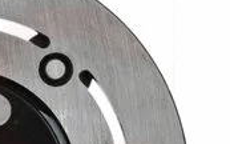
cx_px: -24
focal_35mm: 424
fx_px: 2657
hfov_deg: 4.9
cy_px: 183
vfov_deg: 3.1
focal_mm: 80
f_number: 25
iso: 1600
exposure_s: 1/15
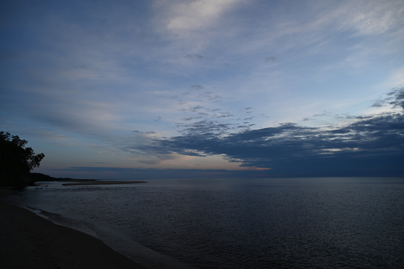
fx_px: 269
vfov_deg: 53.1
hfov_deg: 73.8
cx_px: 202
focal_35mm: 24
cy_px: 134
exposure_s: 1/200
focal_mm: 24
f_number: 4
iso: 100
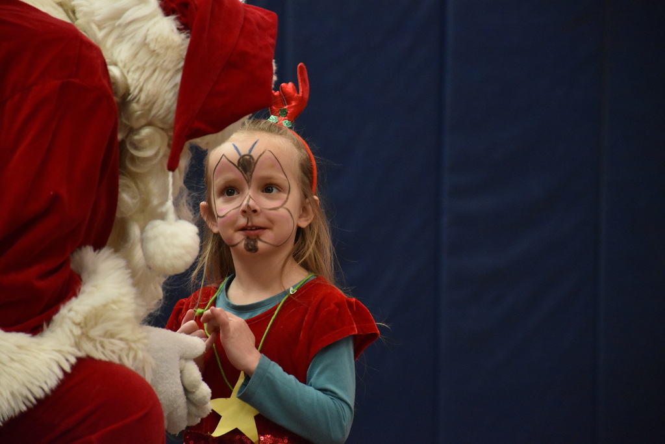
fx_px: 3879
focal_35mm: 210
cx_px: 332
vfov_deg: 6.5
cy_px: 222
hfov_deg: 9.8
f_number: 5.6
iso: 4000
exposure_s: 1/500
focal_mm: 140
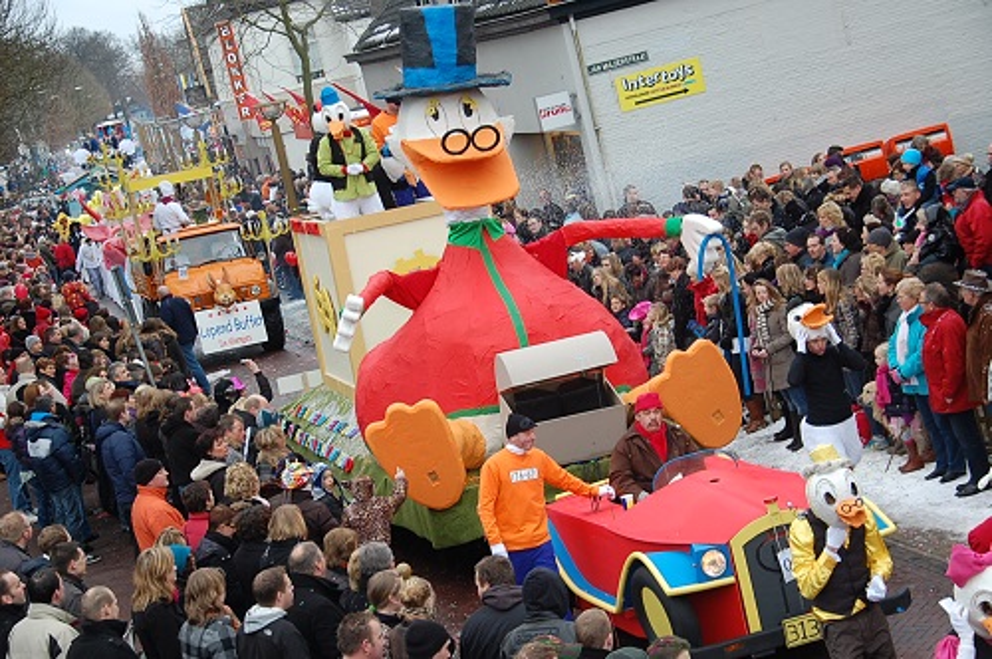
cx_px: 496
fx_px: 2147
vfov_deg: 17.4
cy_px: 330
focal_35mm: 78
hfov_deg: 26.0
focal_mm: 52
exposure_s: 1/125
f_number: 5.6
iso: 280
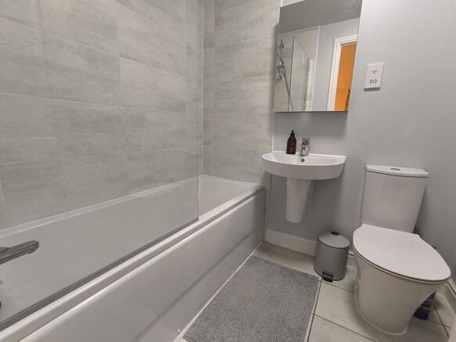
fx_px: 211
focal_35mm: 16
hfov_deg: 94.5
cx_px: 228
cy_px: 171
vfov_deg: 78.1
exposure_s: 1/33.3
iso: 250
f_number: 2.2
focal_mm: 1.65
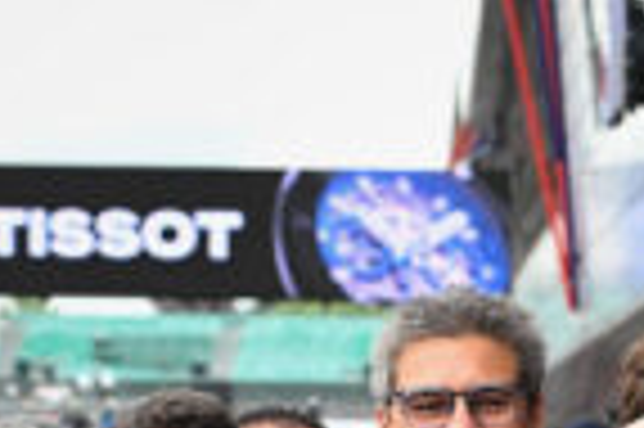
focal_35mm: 442
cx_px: 1531
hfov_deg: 4.6
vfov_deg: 3.1
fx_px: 7898
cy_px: 1050
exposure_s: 1/1000
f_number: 4.5
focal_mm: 56
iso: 720
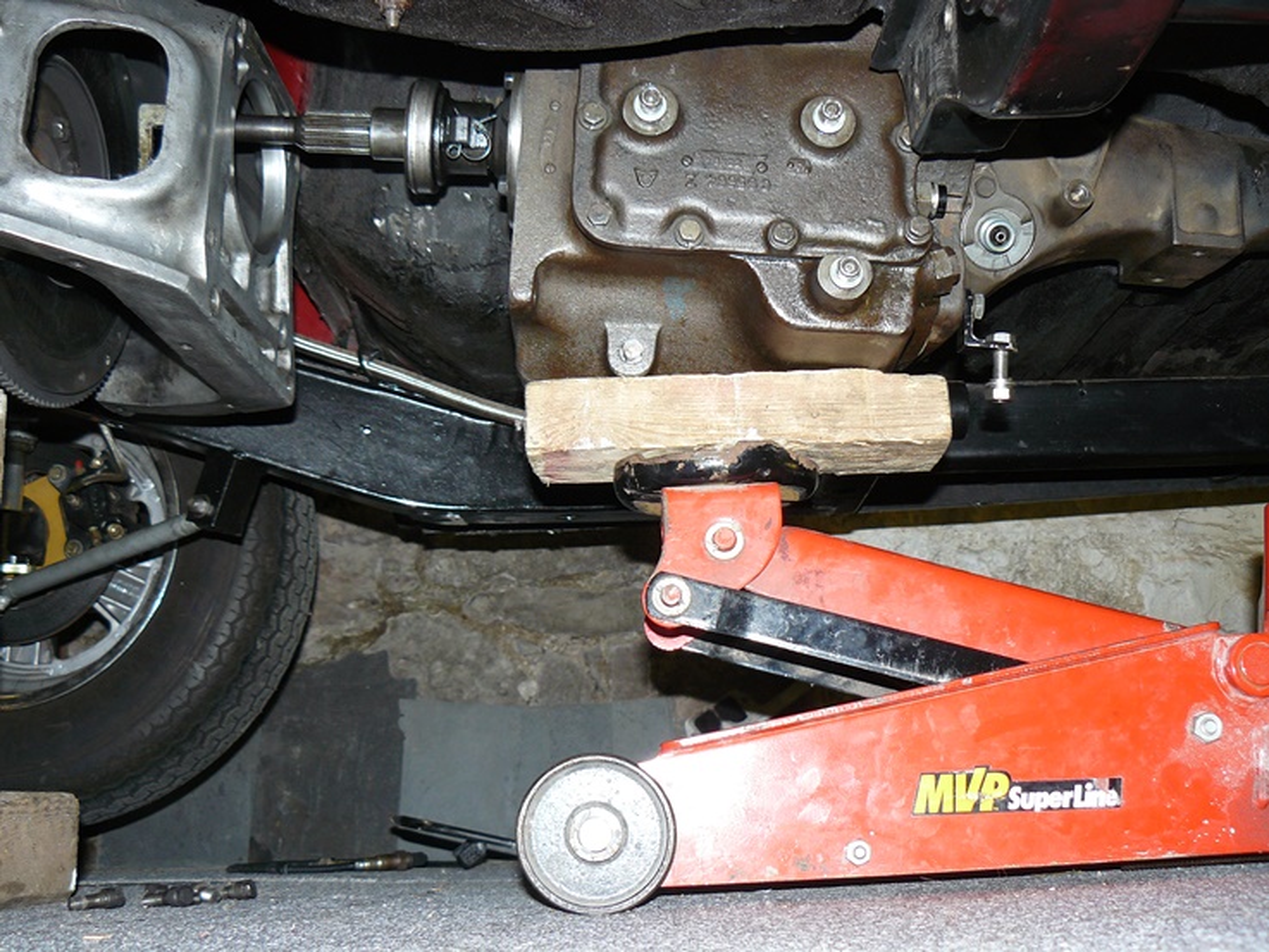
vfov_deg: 39.7
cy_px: 476
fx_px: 1320
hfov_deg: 51.3
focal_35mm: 36
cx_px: 634
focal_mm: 6
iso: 100
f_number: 2.8
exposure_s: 1/30
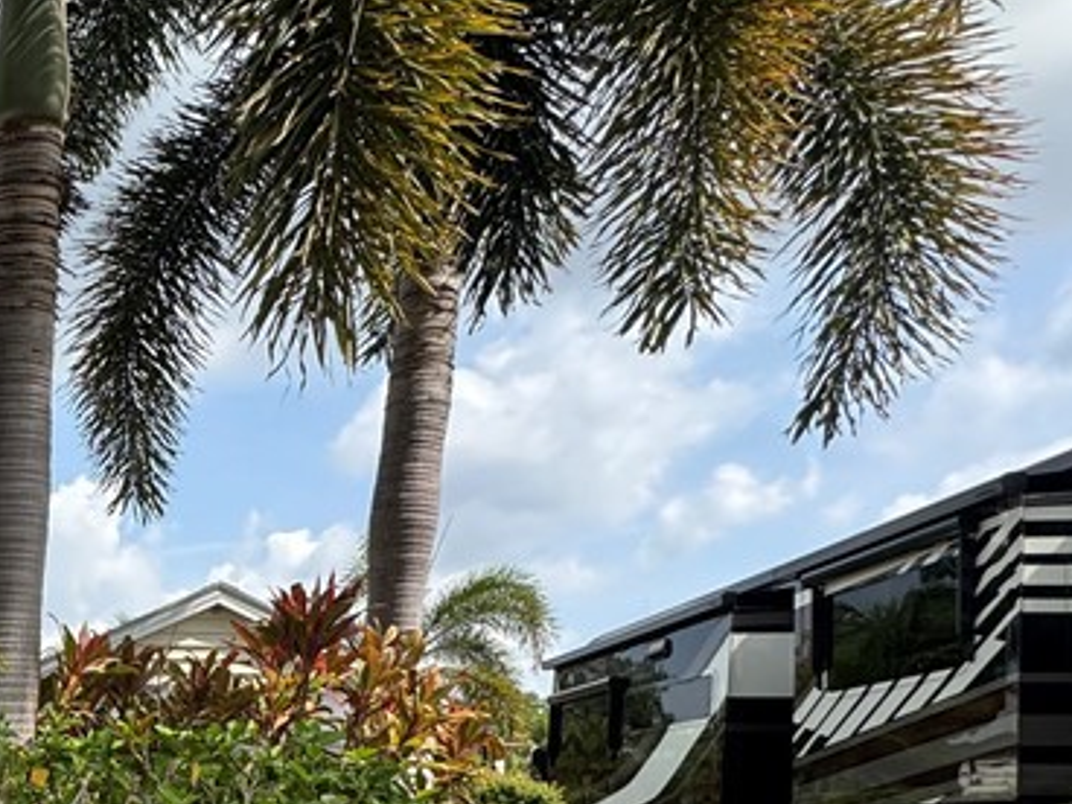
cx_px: -259
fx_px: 1208
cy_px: 807
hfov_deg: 35.7
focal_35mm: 39
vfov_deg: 33.6
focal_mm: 2.22
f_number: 2.2
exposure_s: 1/727
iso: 40
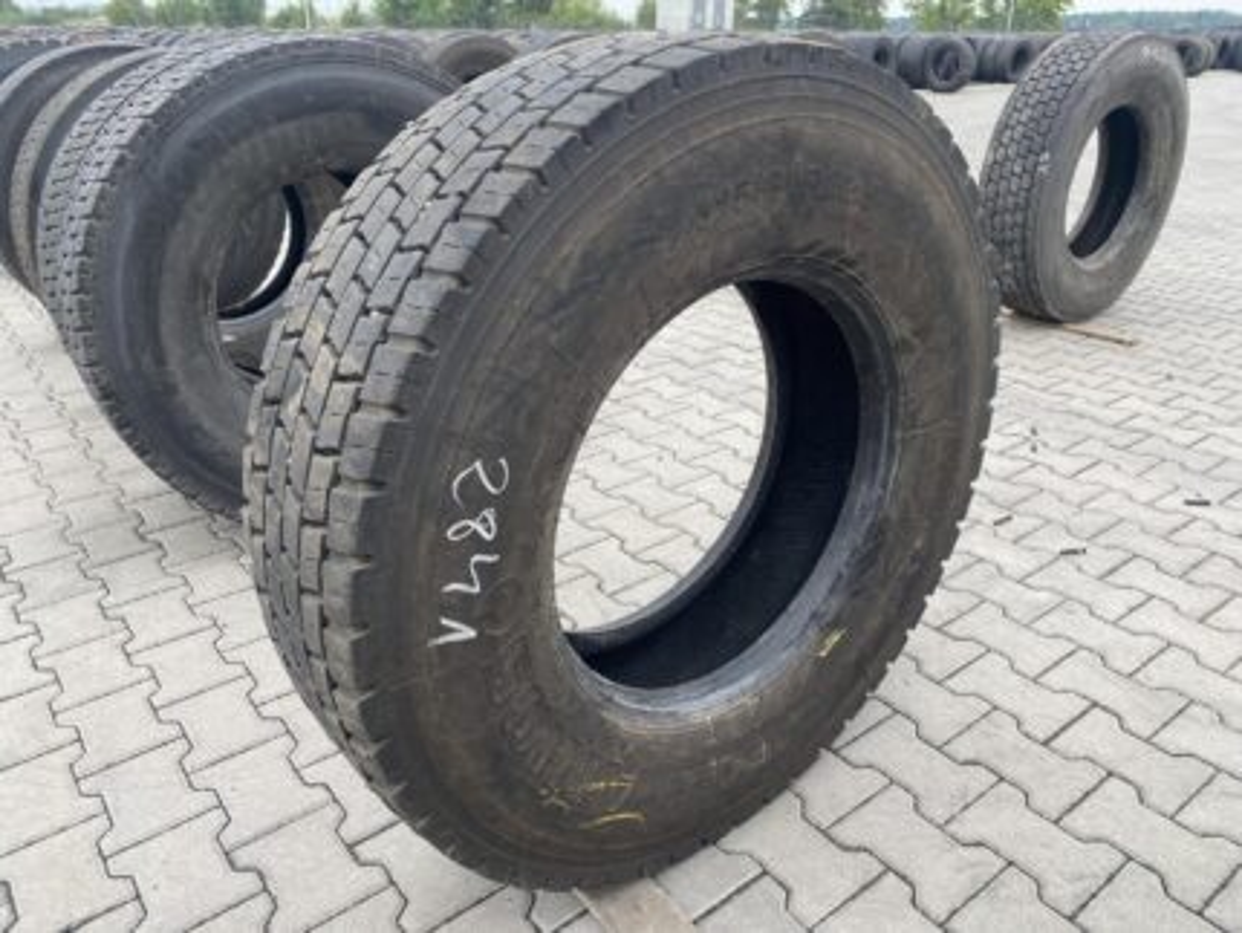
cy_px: 466
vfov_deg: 53.1
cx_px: 621
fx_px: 933
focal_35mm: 26
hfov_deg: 67.3
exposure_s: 1/298
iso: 32
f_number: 1.8
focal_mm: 4.25
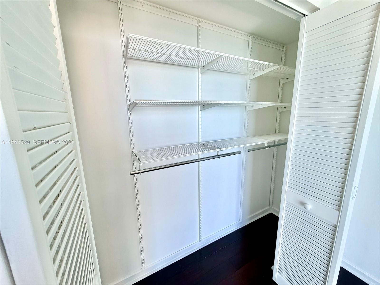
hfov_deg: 102.1
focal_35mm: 14
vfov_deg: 85.7
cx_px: 190
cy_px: 142
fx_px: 154
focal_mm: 2.22
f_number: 2.2
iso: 80
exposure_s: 1/120
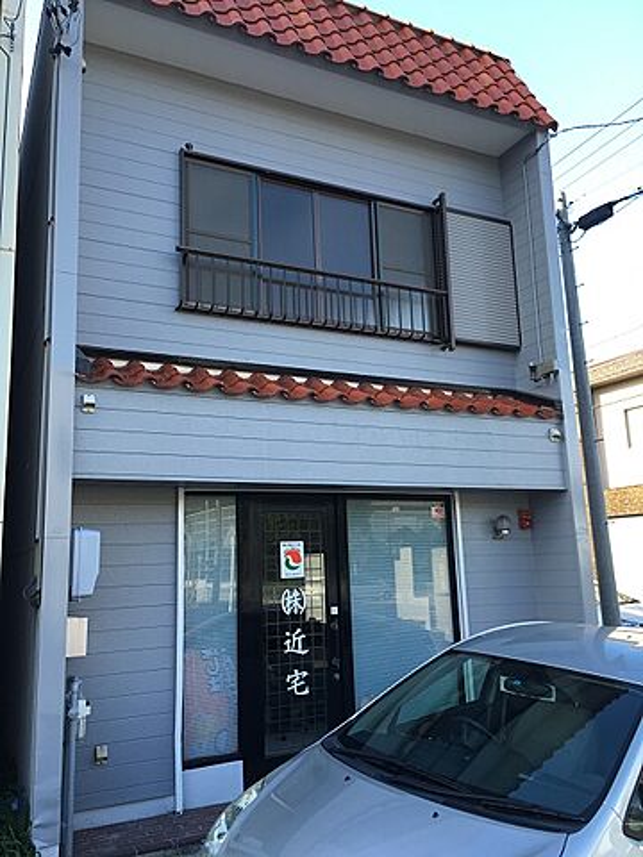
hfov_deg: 48.2
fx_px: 718
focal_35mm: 29
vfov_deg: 61.7
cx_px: 322
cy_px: 428
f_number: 2.2
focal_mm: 4.15
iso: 25
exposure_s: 1/144
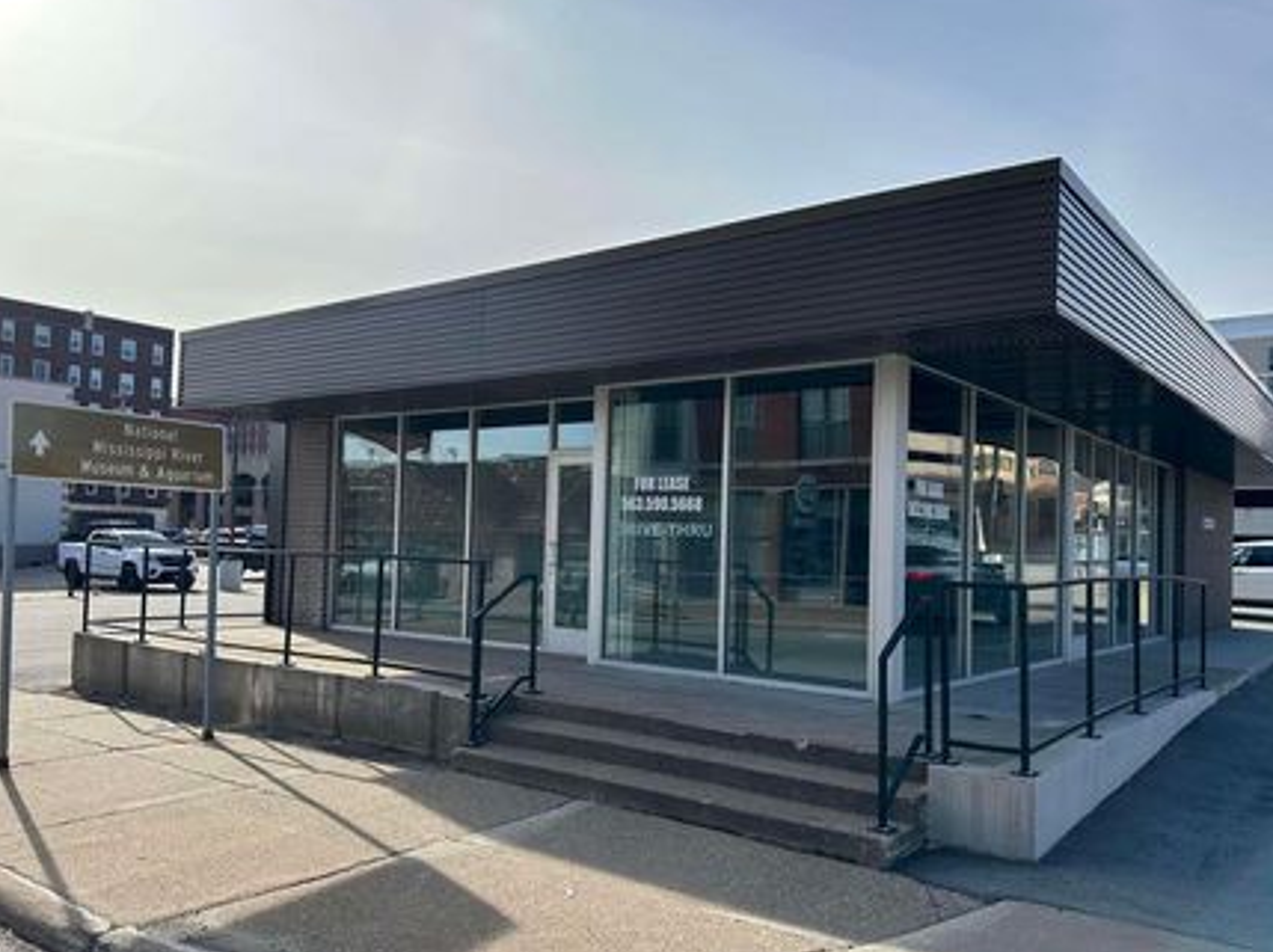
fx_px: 1029
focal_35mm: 28
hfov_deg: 63.4
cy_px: 512
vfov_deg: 49.6
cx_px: 593
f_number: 1.78
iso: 80
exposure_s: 1/4184
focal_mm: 6.86
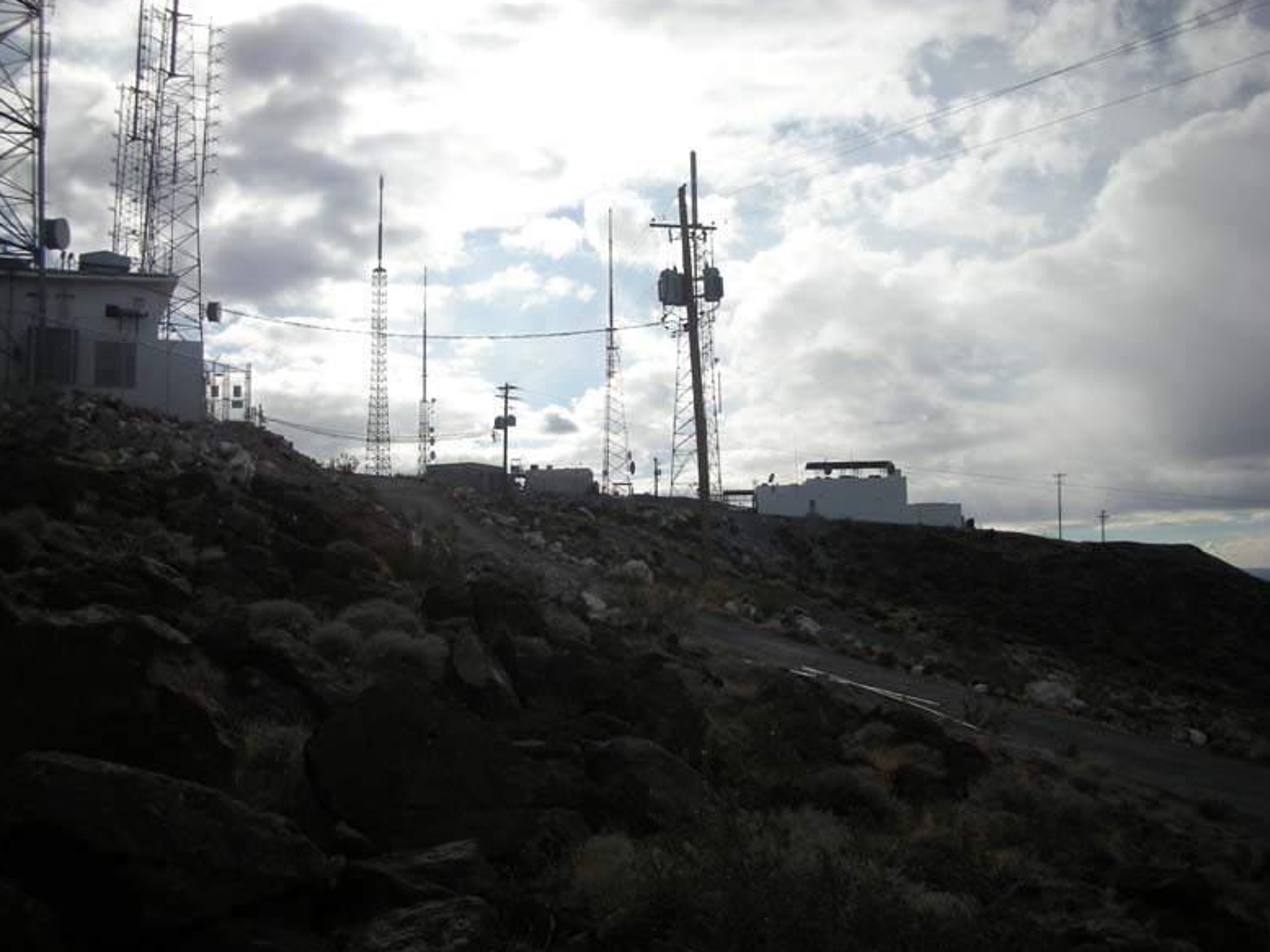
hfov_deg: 51.4
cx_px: 624
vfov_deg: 39.6
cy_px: 467
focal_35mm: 36
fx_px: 1320
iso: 50
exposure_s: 1/290
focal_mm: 5.8
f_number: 7.9
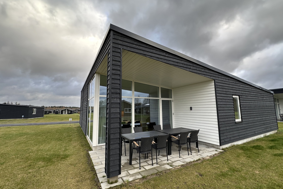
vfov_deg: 73.7
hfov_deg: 96.7
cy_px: 93
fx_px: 126
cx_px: 144
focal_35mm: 16
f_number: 2.2
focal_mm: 2.22
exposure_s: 1/141
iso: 40
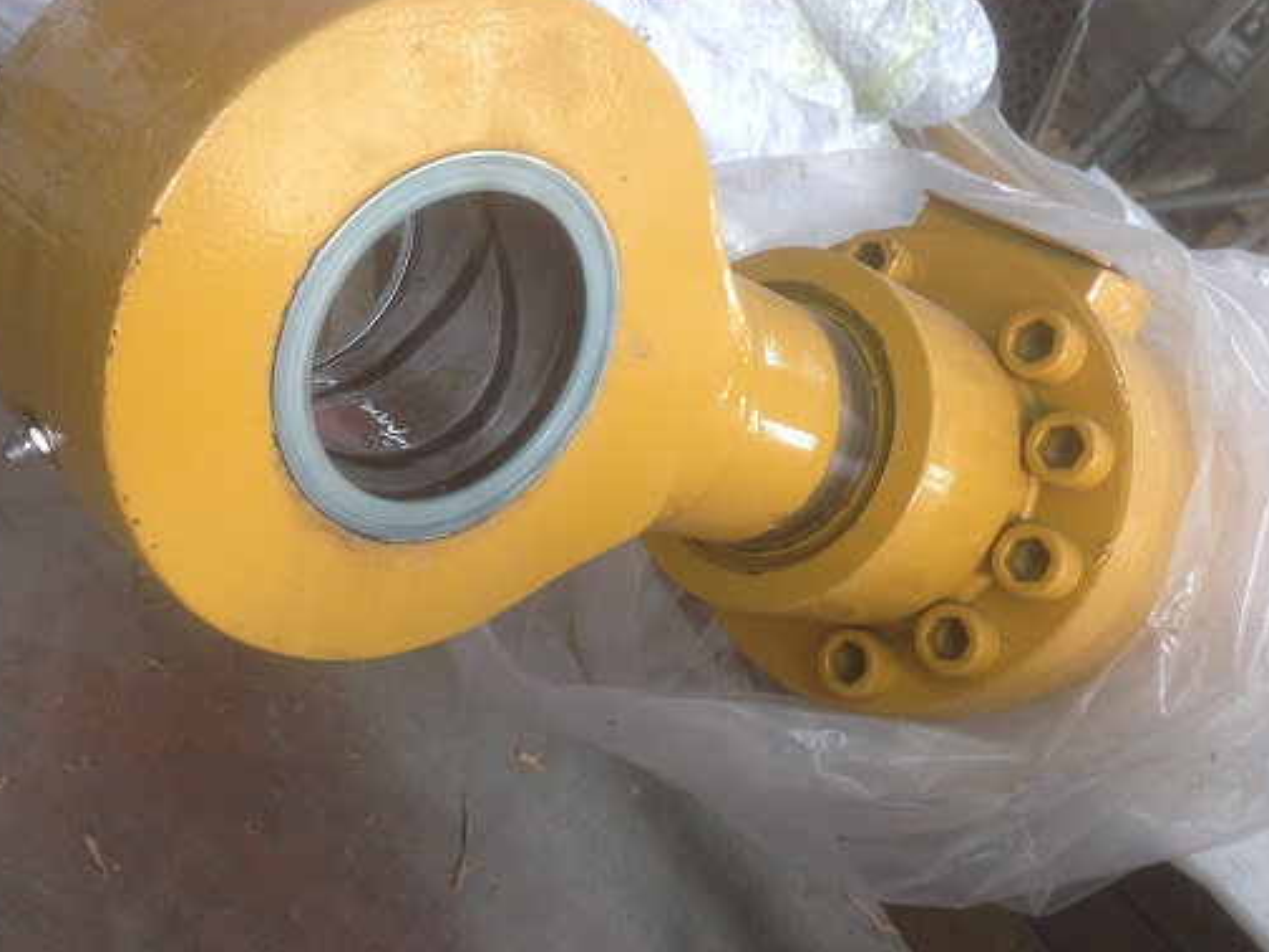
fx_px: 1320
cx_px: 614
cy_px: 466
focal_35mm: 36
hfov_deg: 51.3
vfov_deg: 39.7
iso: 50
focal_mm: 4.12
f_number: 2.4
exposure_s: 1/24
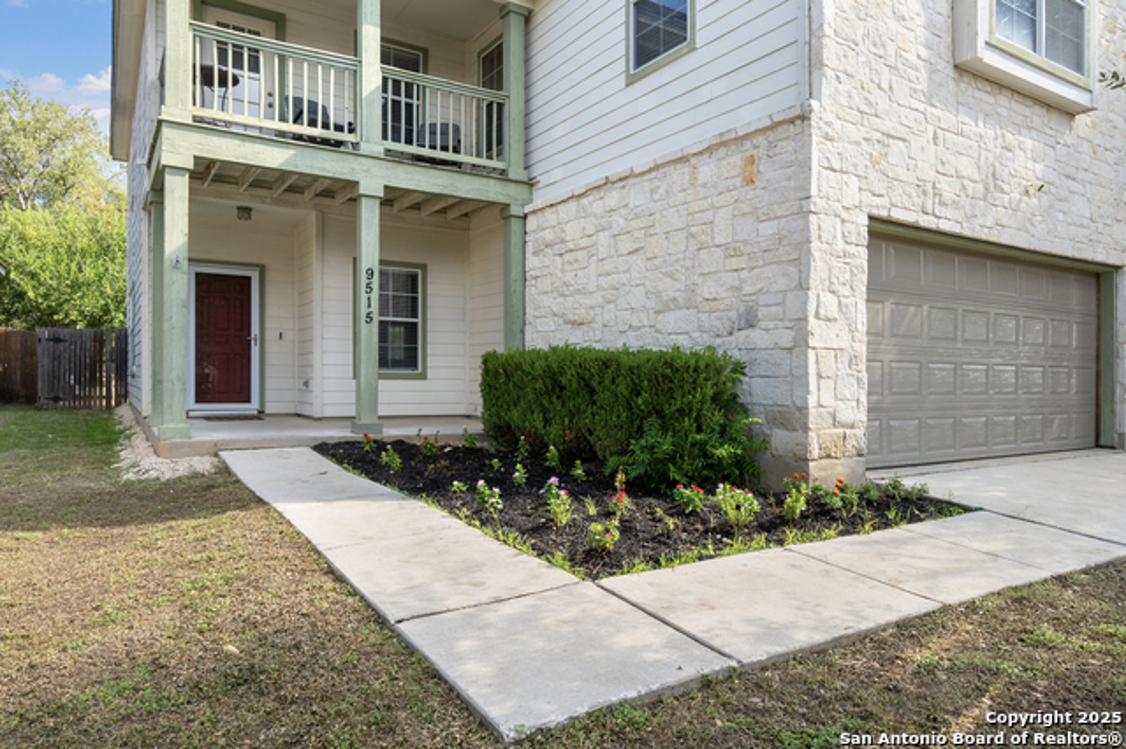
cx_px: 563
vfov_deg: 57.2
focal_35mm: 22
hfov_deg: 78.6
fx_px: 688
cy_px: 374
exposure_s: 1/320
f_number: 6.3
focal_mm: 15
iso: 320
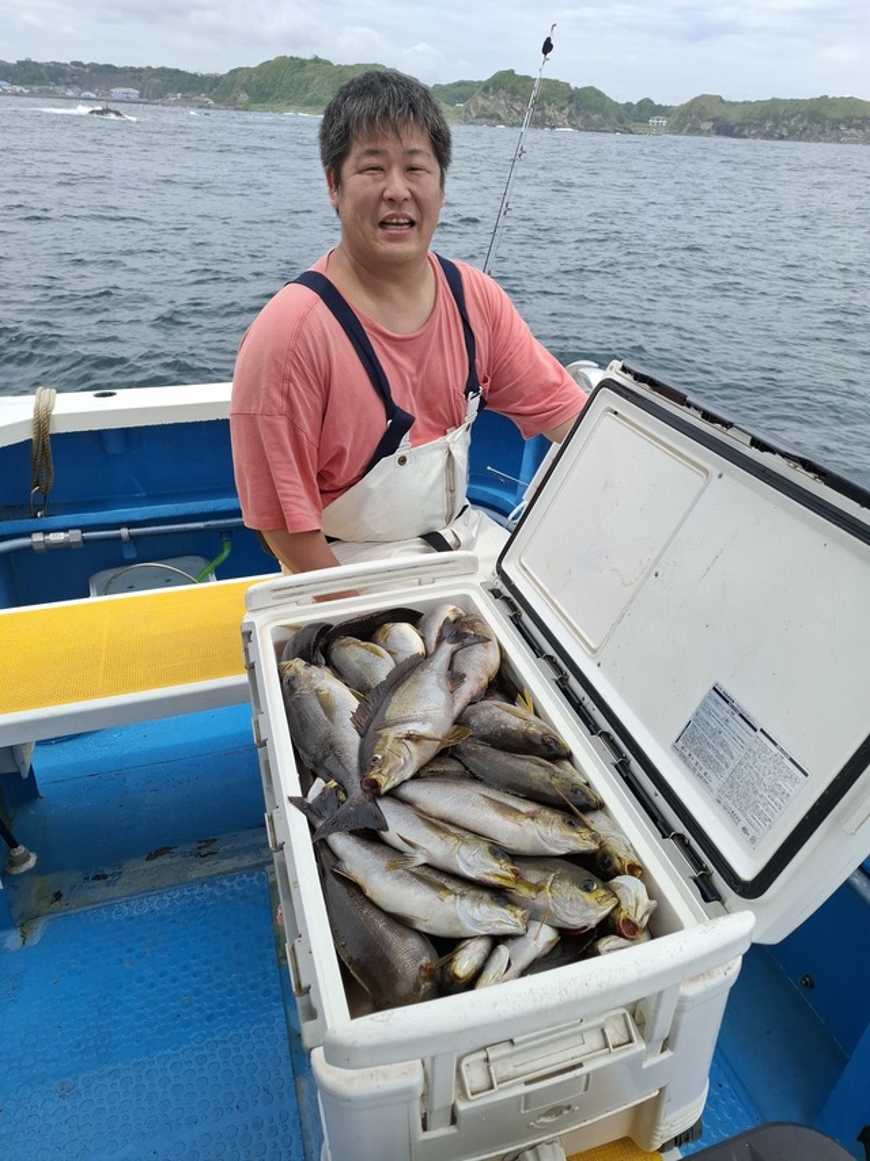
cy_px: 580
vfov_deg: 73.9
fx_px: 771
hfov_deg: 58.9
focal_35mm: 23
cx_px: 435
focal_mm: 5.54
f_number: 1.8
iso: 50
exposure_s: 1/1631
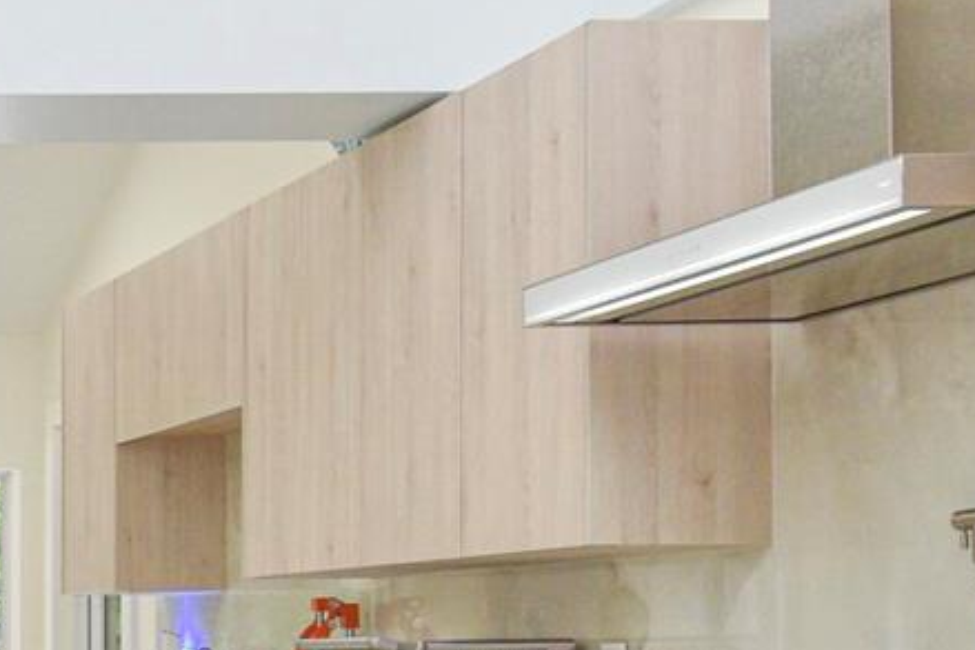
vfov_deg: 18.9
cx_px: -633
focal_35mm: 70
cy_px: 653
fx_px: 1896
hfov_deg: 21.8
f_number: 5.6
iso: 400
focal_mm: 10
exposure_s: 1/60
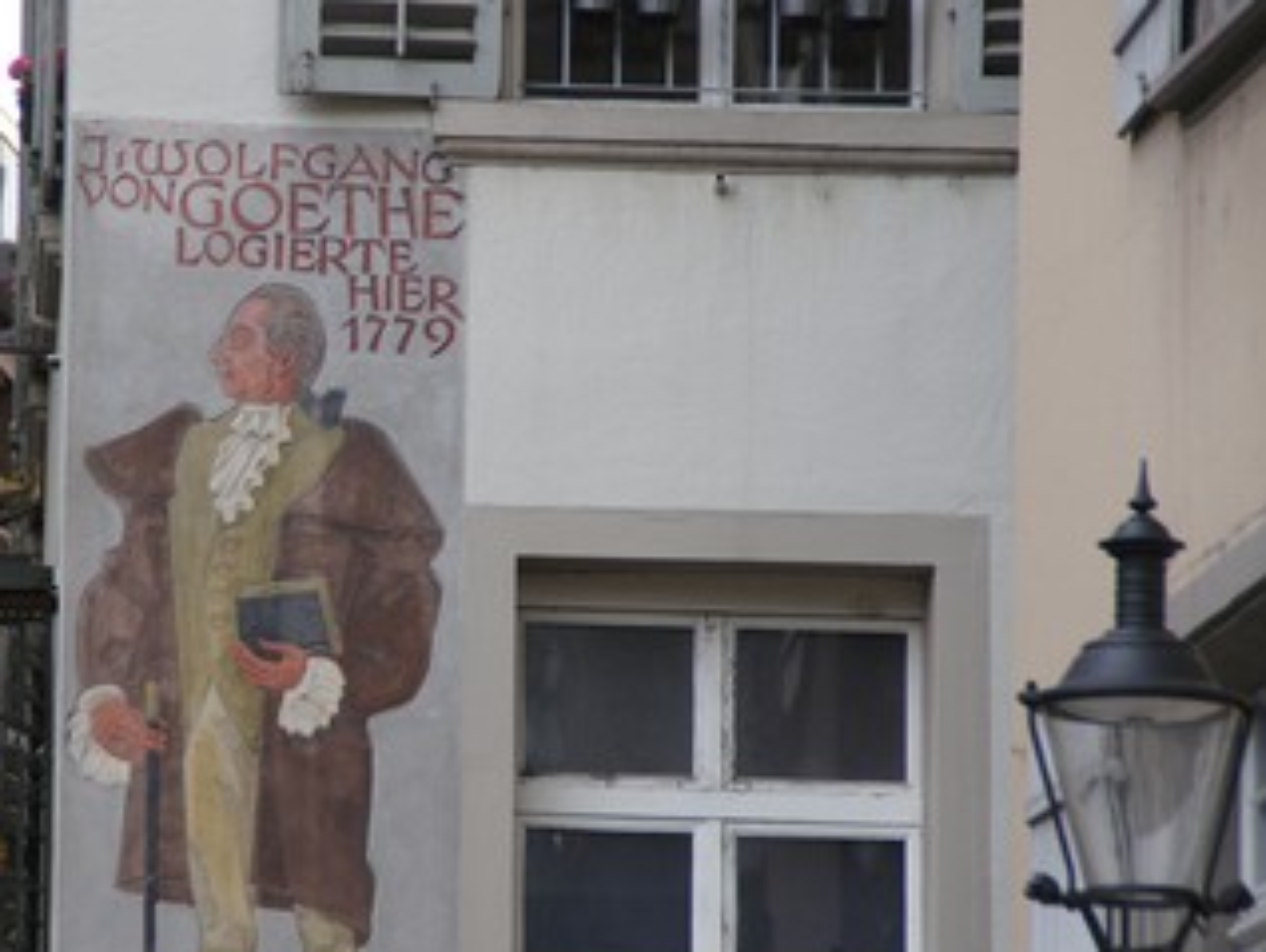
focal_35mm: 312
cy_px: 592
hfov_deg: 6.3
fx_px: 11419
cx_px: 358
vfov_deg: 4.8
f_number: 6.3
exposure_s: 1/250
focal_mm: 150
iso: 500
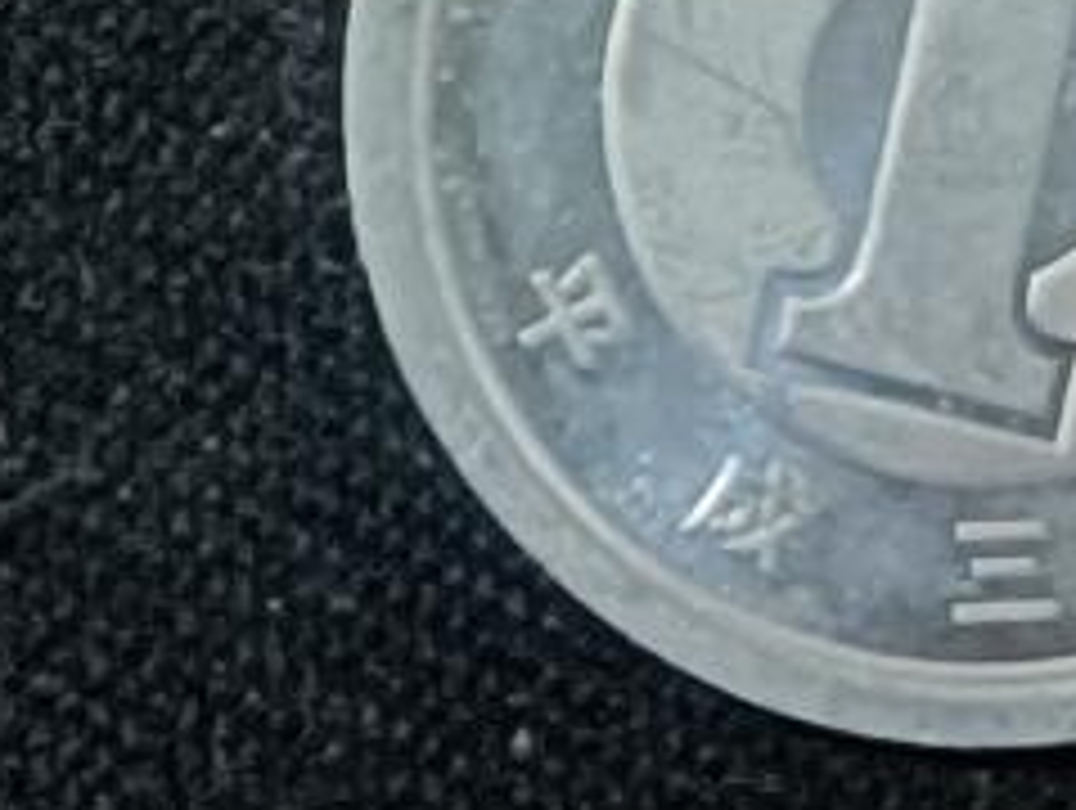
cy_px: -1012
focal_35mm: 193
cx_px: -1017
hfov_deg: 9.6
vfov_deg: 7.3
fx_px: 6008
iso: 1040
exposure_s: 1/33.3
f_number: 1.8
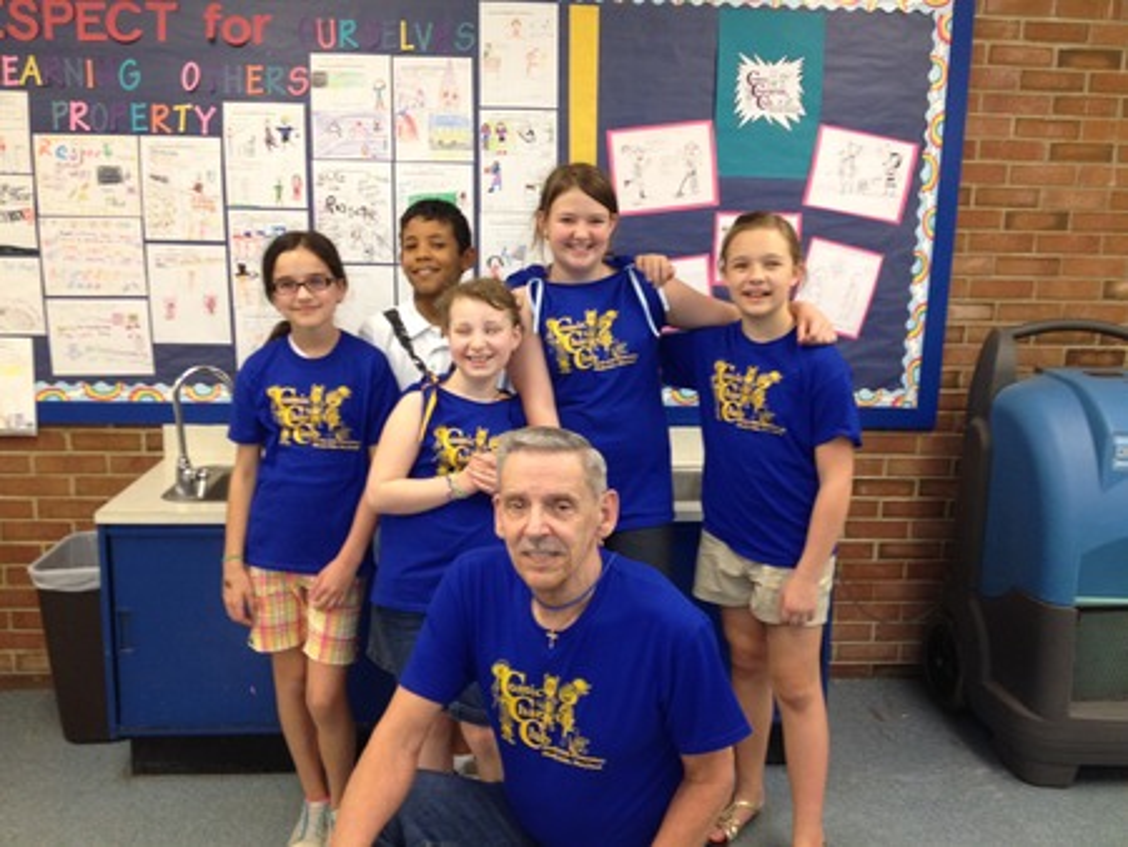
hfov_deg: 52.6
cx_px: 564
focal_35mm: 35
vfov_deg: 40.7
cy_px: 424
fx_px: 1141
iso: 125
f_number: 2.4
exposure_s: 1/20
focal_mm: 4.28
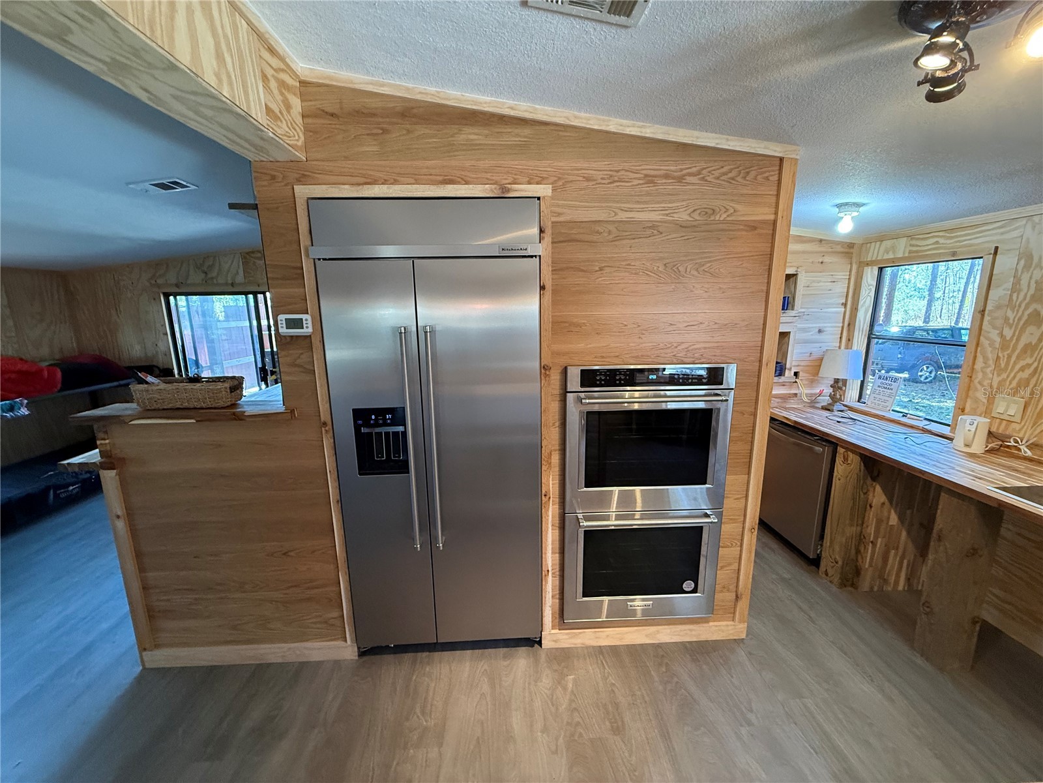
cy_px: 392
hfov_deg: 102.1
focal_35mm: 14
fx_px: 422
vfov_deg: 85.7
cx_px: 522
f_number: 2.2
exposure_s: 1/60
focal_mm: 2.22
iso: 500
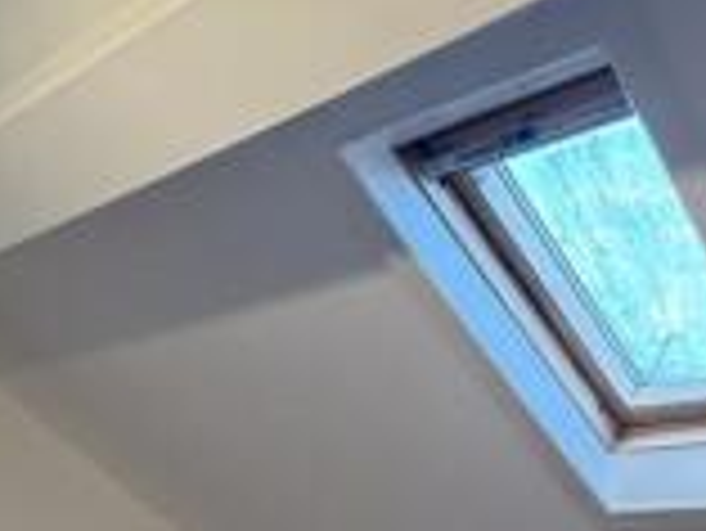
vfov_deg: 22.9
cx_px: 578
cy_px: 794
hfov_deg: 35.5
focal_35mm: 52
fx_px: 1061
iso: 200
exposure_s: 1/50
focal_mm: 2.22
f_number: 2.2
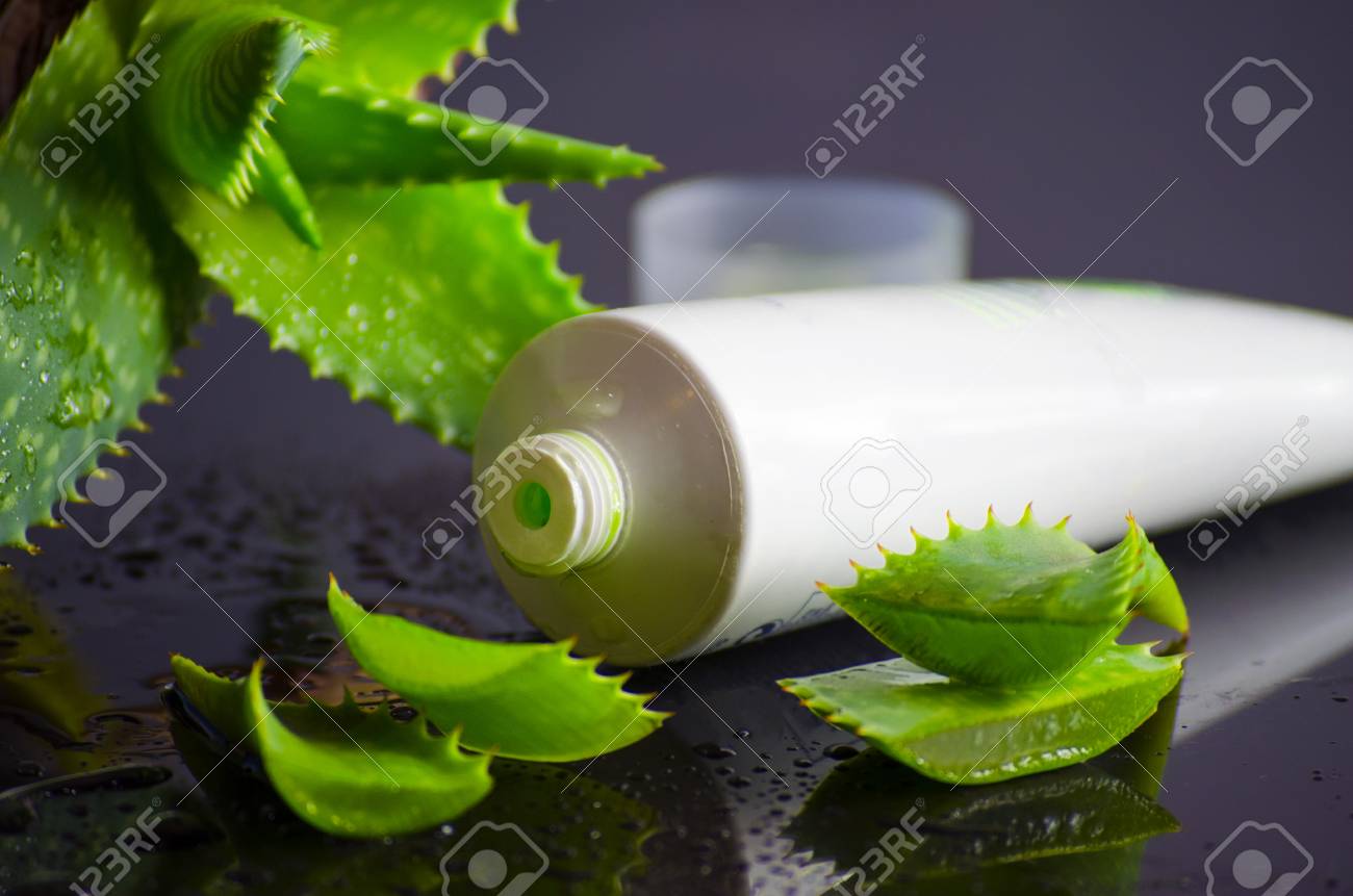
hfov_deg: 8.3
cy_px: 448
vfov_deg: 5.5
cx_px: 676
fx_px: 9282
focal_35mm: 248
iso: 200
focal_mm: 165
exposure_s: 1/25
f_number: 6.3
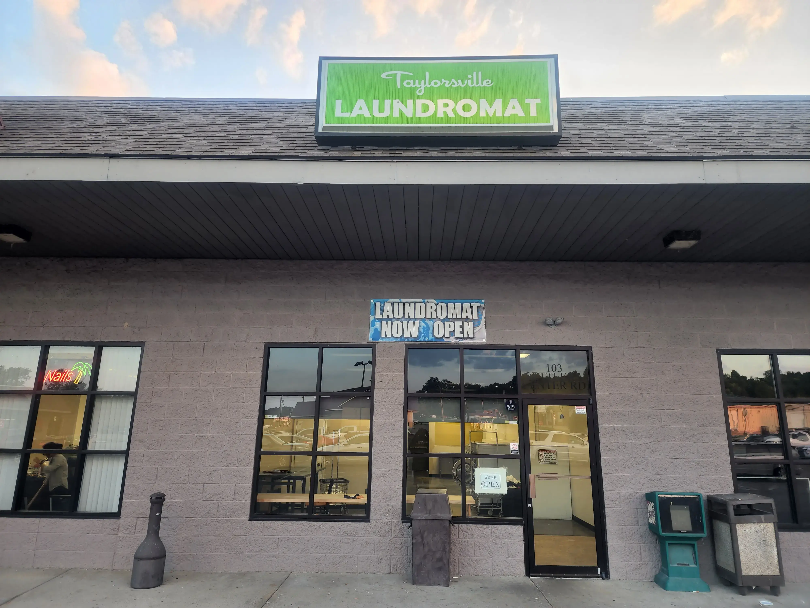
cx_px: 405
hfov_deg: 73.9
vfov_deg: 58.9
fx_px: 538
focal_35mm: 23
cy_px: 304
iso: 64
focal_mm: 6.4
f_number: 1.8
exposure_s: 1/120
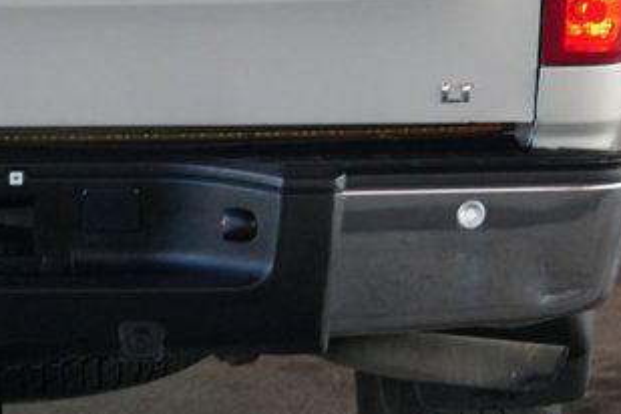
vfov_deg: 9.1
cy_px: -60
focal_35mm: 149
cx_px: -40
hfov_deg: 13.5
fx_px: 2570
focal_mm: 30
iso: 1600
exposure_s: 1/160
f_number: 2.5
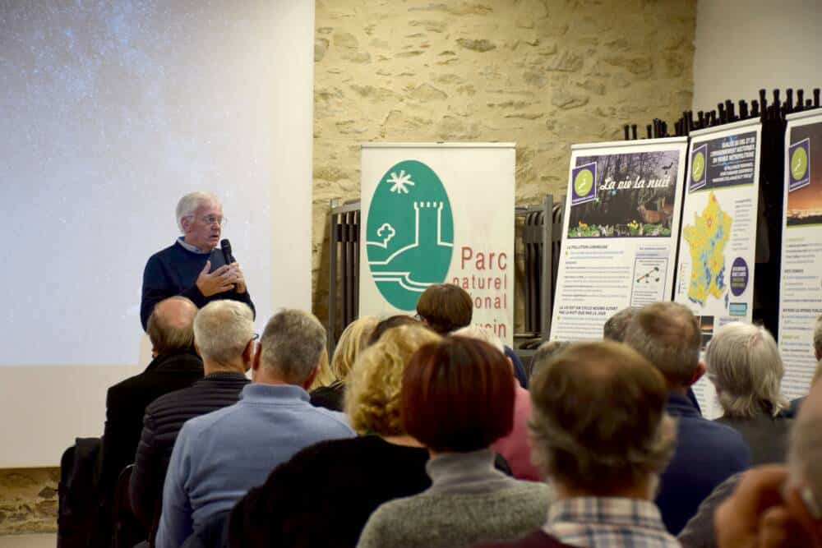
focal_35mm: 93
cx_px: 411
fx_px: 2124
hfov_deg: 21.9
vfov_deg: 14.7
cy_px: 274
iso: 560
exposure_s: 1/60
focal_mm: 62
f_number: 5
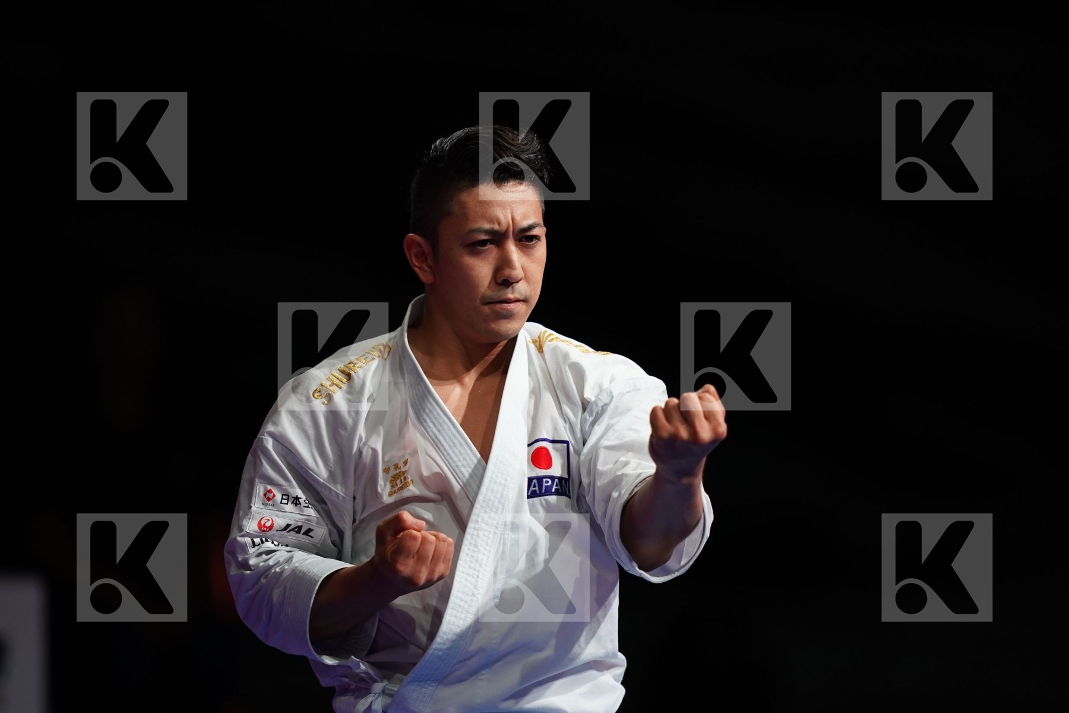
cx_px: 534
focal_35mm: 400
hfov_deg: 5.2
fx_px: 11877
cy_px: 356
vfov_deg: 3.4
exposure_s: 1/500
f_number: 2.8
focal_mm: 400
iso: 1250
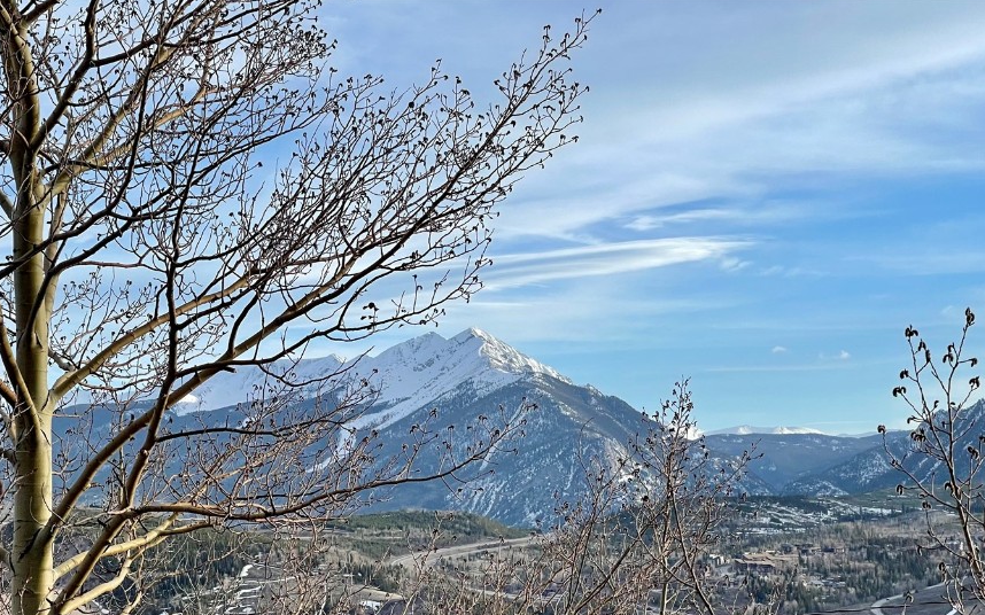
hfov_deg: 25.5
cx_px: 417
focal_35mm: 81
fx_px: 2174
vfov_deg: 16.1
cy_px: 437
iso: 20
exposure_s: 1/867
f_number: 2.2
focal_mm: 7.5
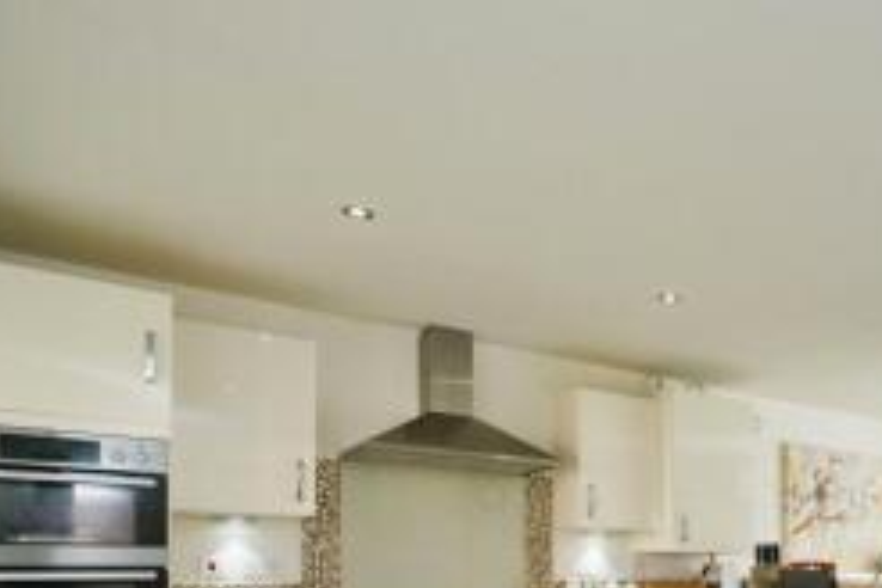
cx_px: 753
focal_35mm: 31
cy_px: 565
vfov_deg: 38.4
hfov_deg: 54.4
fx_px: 759
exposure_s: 1/125
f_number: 7.1
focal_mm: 16
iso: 1000
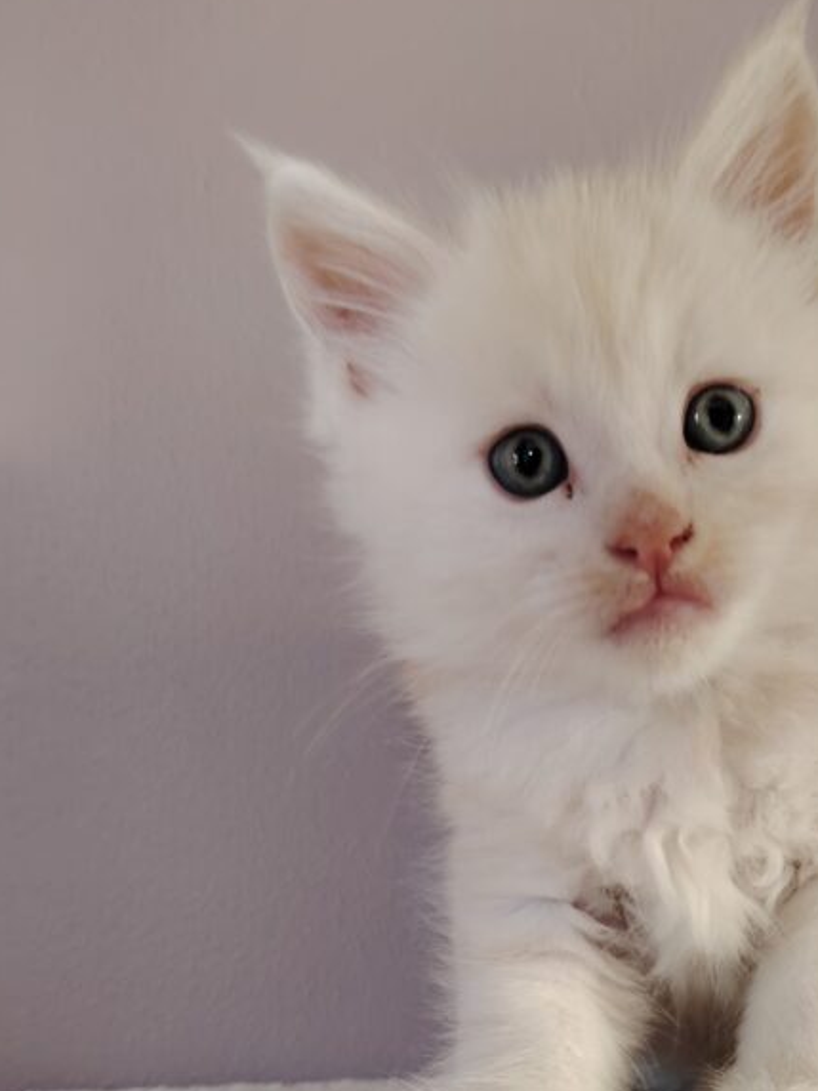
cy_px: 706
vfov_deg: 43.4
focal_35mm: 43
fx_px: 1355
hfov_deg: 33.0
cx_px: 601
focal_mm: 5.25
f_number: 1.75
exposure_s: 1/100
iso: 2797
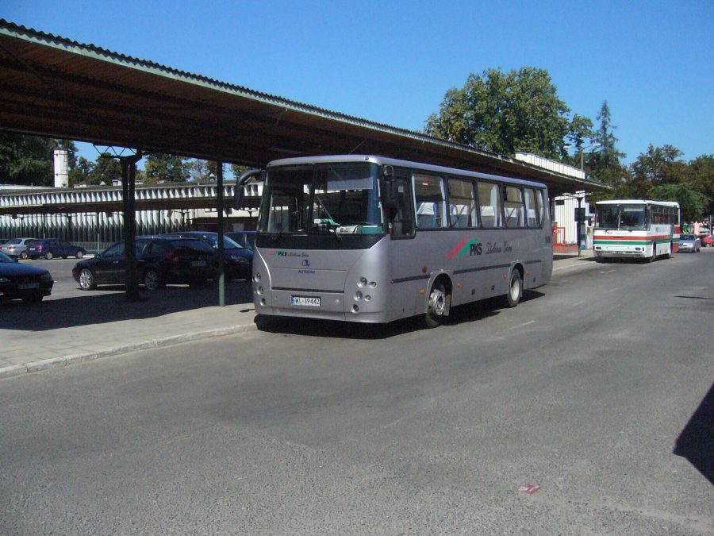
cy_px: 268
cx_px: 357
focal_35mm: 35
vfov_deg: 40.7
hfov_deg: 52.6
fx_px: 722
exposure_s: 1/2000
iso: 400
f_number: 5.6
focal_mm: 5.8
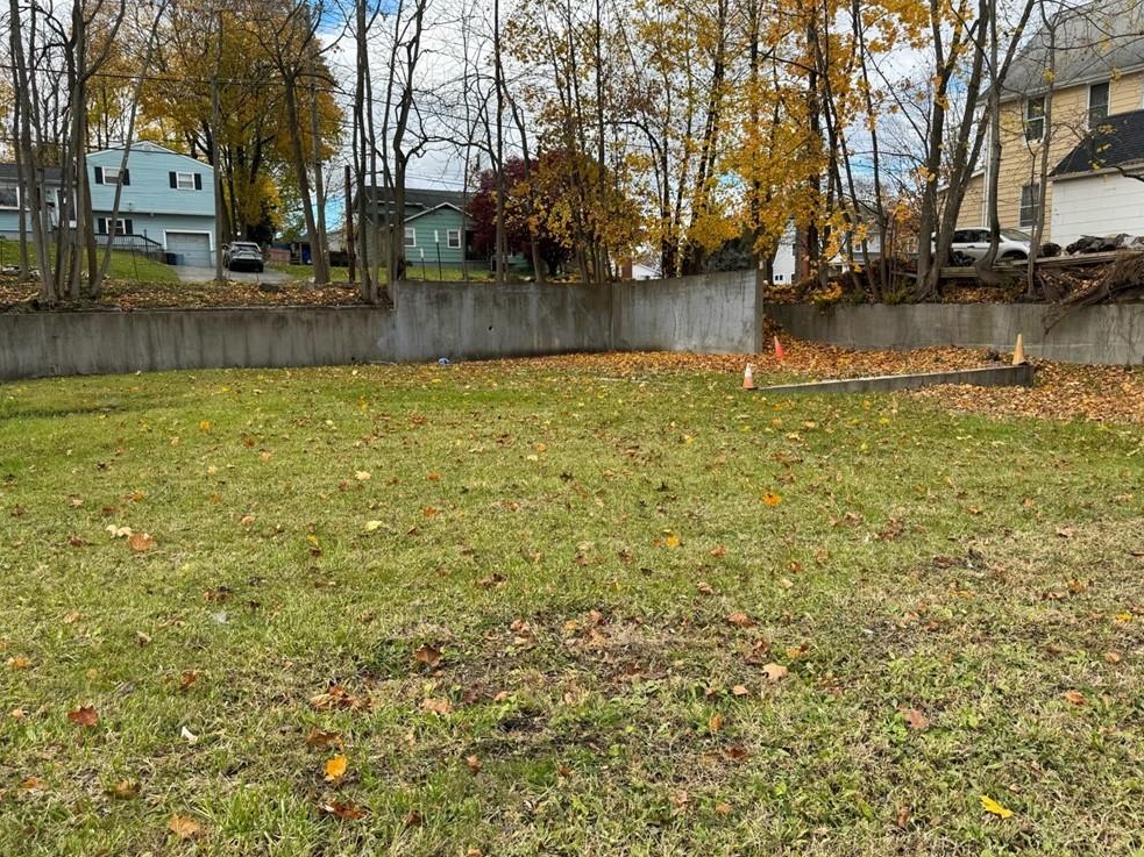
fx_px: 826
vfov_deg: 54.9
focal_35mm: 25
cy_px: 420
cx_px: 557
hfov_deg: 69.4
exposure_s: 1/1042
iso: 80
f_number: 1.78
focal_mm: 6.86
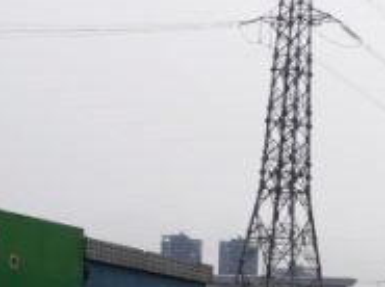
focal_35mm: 128
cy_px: 536
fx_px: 1421
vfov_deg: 10.7
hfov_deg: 14.9
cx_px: 460
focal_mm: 16
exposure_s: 1/400
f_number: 8
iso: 100
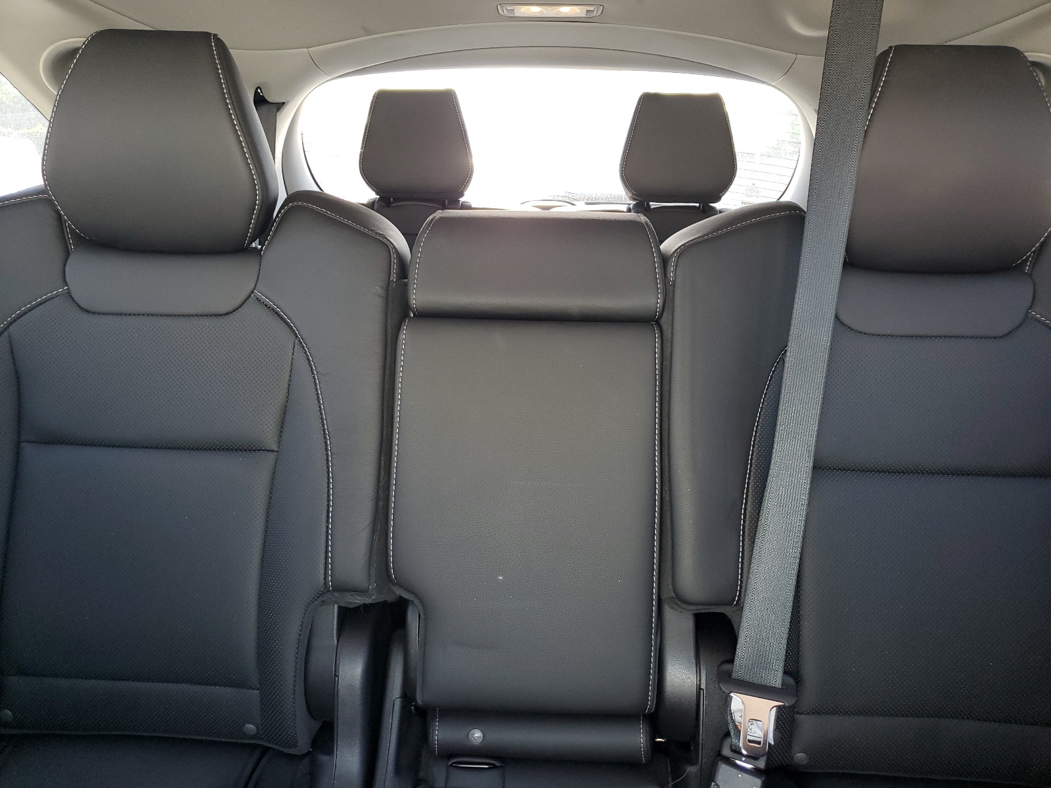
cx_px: 526
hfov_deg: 67.3
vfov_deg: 53.1
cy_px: 394
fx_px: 789
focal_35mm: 26
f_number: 1.5
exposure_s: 1/60.2
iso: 80
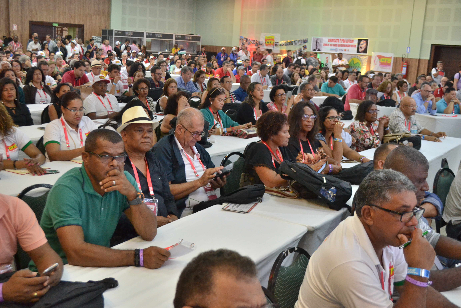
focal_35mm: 39
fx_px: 499
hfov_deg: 49.6
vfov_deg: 34.2
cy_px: 154
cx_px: 230
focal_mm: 26
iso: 1600
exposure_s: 1/60
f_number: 4.2
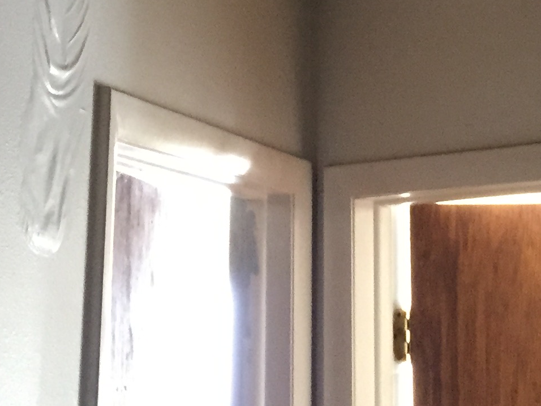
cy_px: -146
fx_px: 1547
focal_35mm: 99
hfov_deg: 19.8
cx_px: 320
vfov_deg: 14.2
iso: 250
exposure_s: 1/17
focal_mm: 4.15
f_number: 2.2
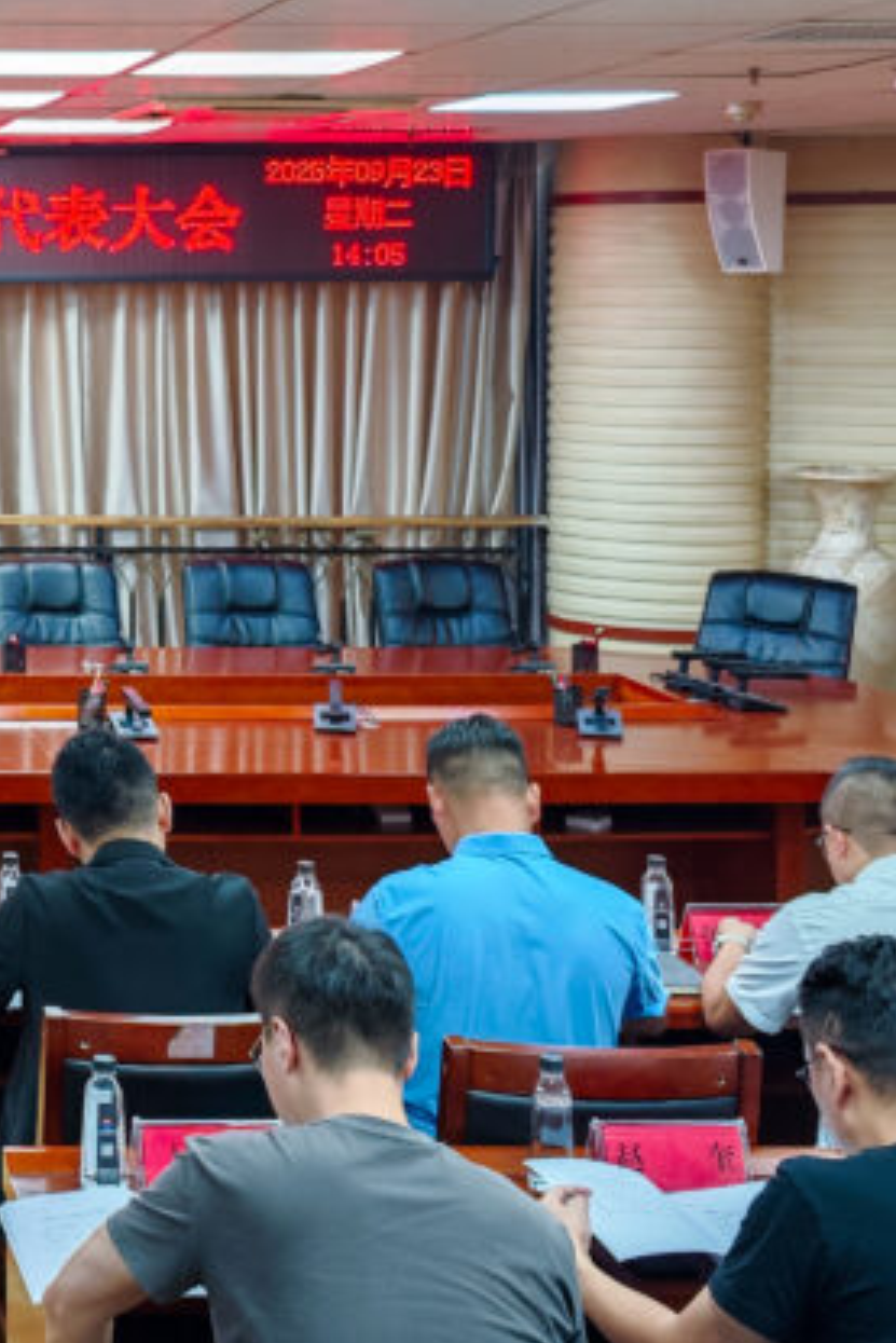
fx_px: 2201
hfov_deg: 20.5
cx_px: -343
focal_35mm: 59
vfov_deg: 33.2
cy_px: 333
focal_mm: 8.72
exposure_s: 1/60.7
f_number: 2
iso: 400
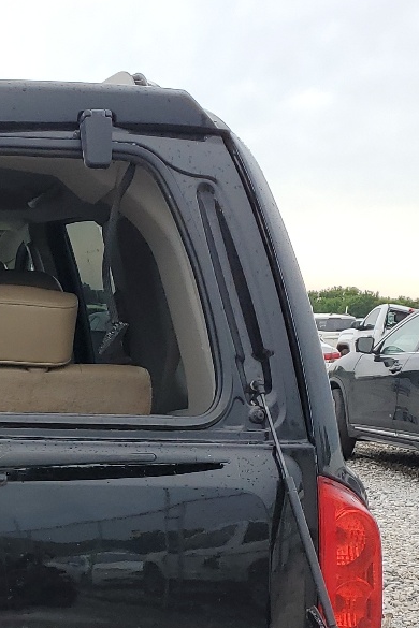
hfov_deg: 17.2
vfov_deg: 26.7
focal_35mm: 74
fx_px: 1292
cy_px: 531
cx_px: -147
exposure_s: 1/455
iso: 50
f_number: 1.5
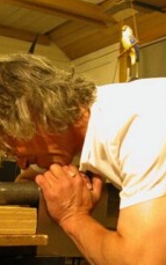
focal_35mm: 63
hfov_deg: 20.6
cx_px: 95
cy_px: 169
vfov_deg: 32.3
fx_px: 456
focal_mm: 8.9
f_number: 2.8
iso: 400
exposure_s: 1/42.3
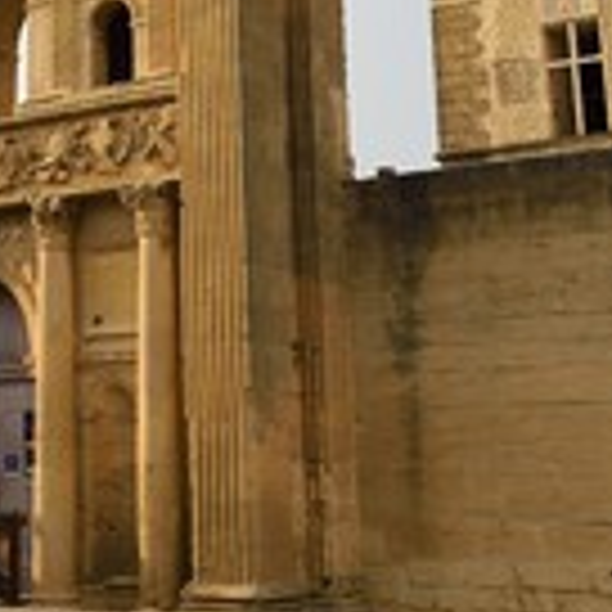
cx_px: 40
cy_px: 45
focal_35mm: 79
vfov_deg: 21.4
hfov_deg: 21.4
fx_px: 1580
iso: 200
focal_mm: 30
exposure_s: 1/160
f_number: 11
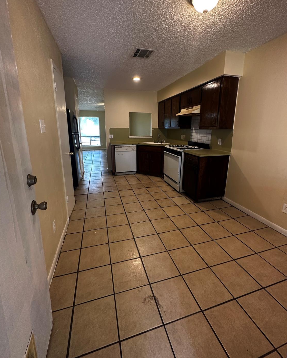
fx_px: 159
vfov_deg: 96.5
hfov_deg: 84.0
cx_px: 145
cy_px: 162
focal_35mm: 15
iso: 200
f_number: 2.2
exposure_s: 1/60
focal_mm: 2.22
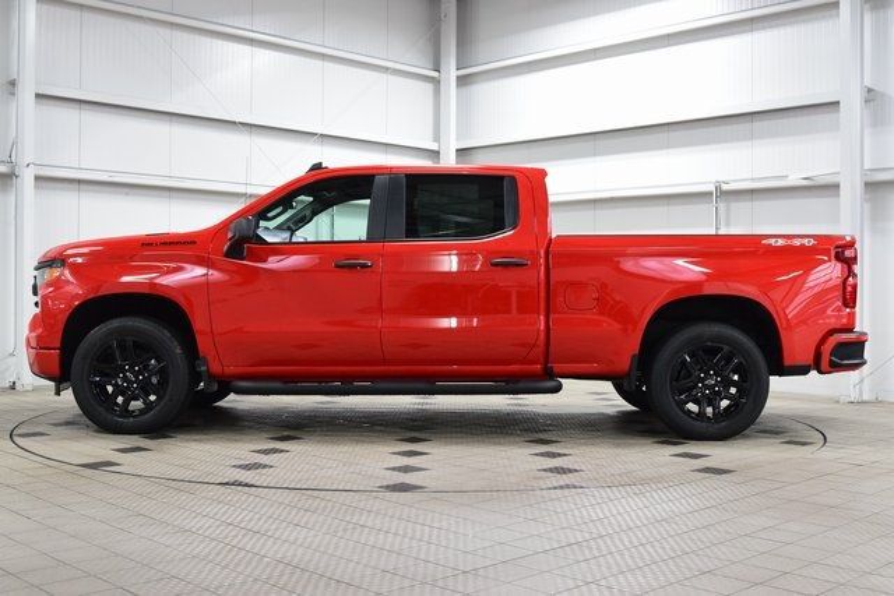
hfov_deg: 46.4
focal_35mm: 42
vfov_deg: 31.9
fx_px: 1043
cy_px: 298
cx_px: 447
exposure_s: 1/60
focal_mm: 28
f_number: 5
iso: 1600
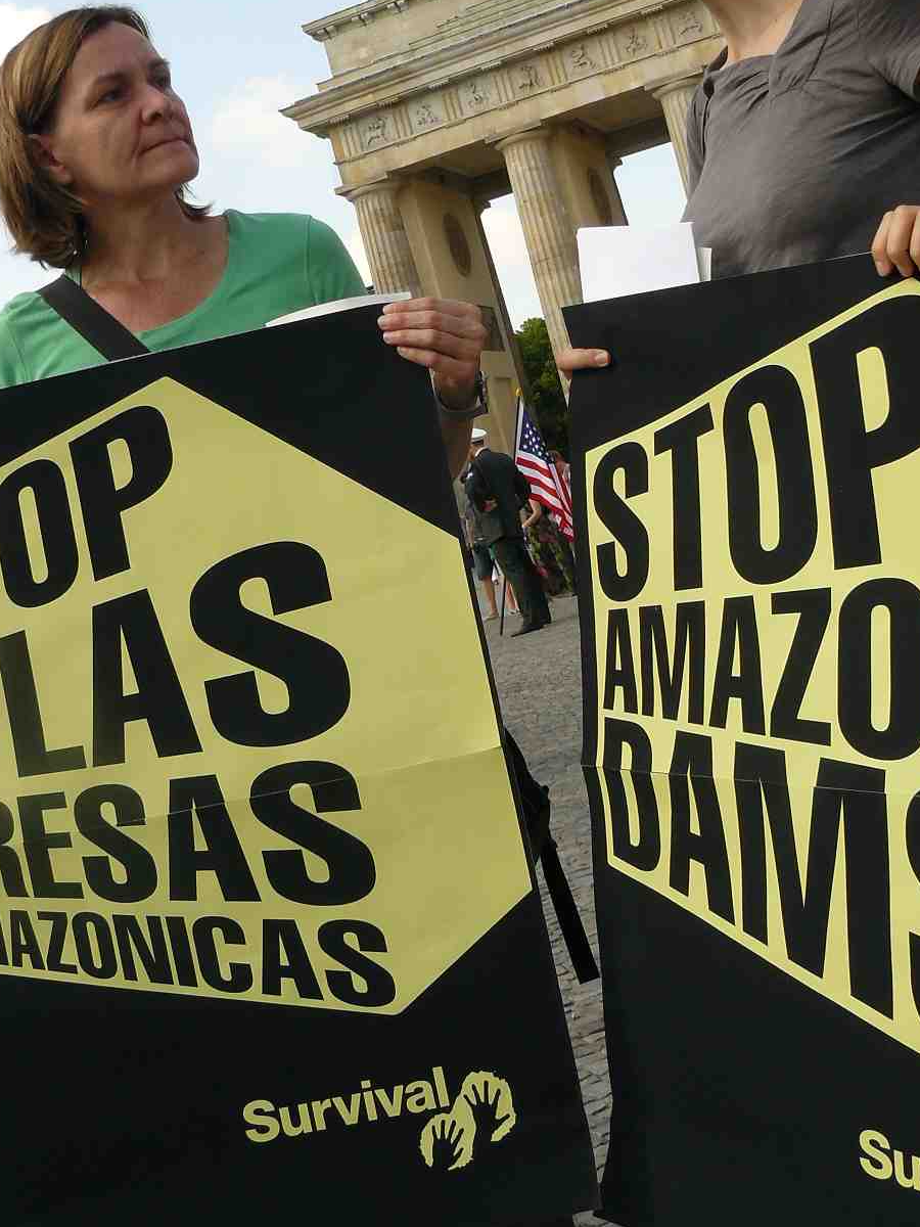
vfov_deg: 39.3
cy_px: 428
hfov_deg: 30.3
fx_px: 1701
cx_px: 482
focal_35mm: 48
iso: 100
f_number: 5
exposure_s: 1/200
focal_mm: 6
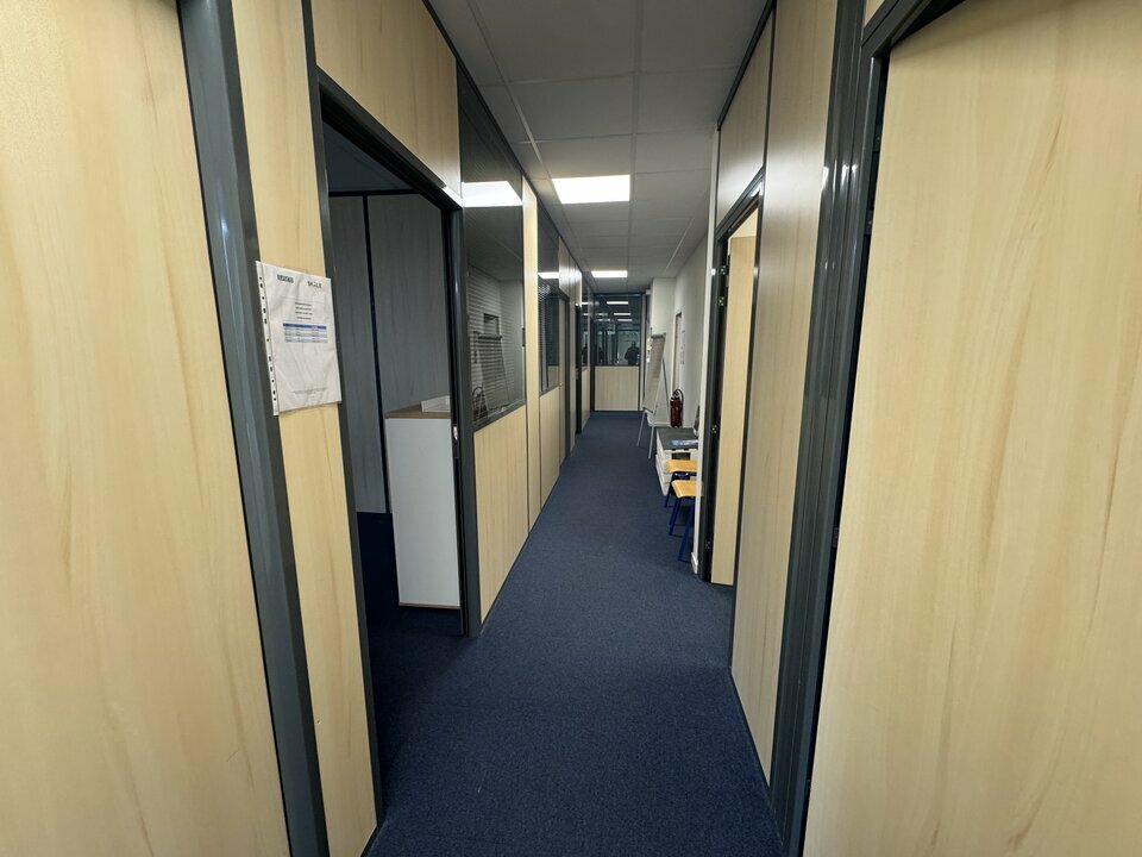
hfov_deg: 102.1
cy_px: 428
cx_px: 571
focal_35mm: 14
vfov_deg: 85.7
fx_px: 462
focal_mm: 2.22
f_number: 2.2
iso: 200
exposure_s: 1/50
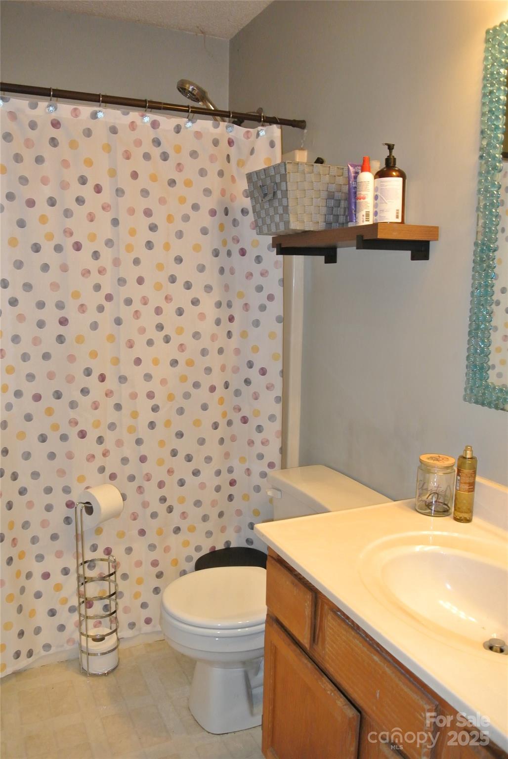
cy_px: 380
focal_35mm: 29
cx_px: 254
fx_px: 612
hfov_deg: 45.1
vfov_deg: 63.6
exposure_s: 1/60
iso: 800
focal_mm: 11
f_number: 3.5
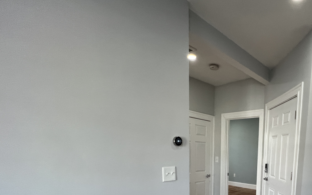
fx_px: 187
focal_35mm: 22
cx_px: 240
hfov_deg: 73.0
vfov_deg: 48.6
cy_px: 179
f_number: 1.8
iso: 160
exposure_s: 1/120
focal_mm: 1.57
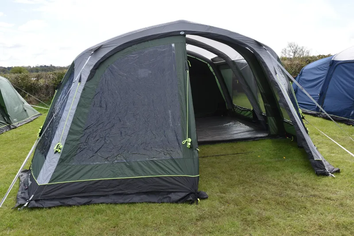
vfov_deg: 47.9
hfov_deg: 67.4
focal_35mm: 27
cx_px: 177
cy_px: 118
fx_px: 265
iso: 200
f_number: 8
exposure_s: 1/250
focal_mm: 18
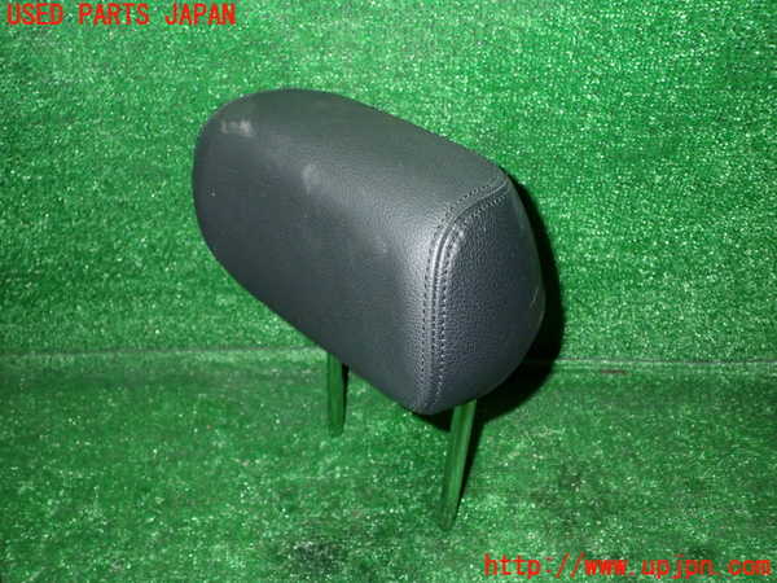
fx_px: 673
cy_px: 292
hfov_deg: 60.0
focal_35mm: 30
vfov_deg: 46.8
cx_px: 388
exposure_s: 1/30
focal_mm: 5.4
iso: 800
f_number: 6.3
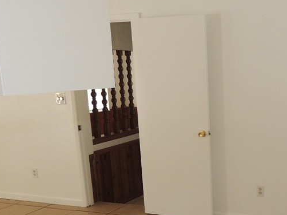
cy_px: 165
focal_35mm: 49
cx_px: 257
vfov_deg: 29.1
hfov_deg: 36.5
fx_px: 406
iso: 320
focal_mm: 4.3
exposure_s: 1/40
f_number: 3
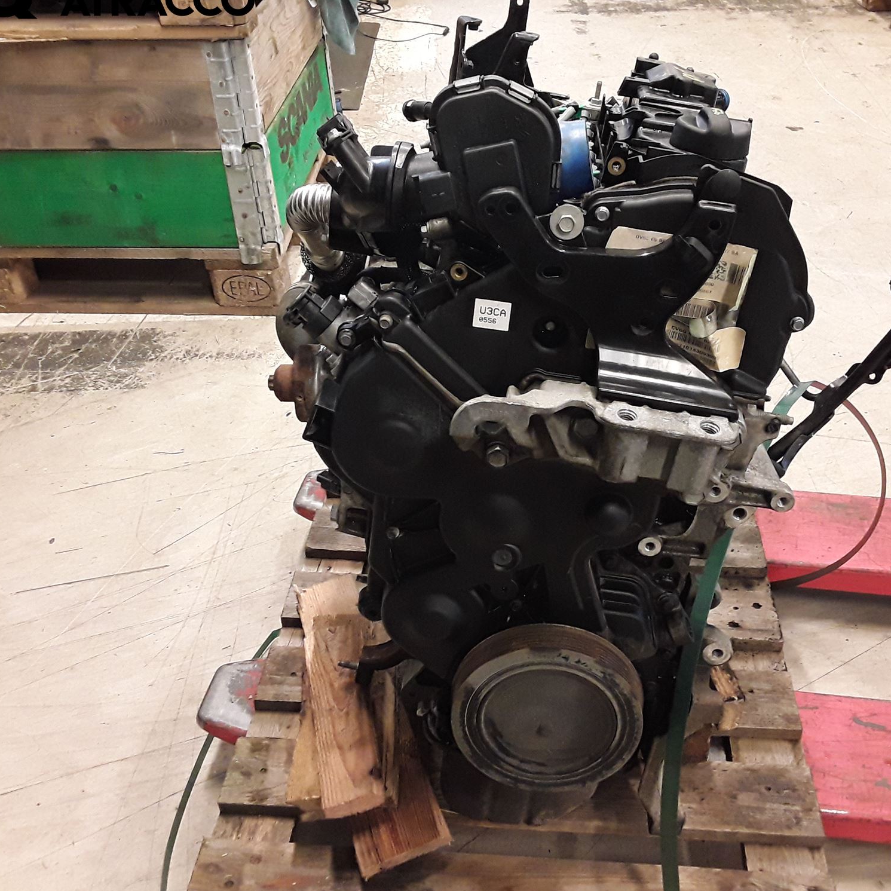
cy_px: 439
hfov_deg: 48.3
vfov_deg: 48.4
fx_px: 990
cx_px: 500
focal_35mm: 34
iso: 200
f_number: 1.9
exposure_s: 1/50
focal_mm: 2.91
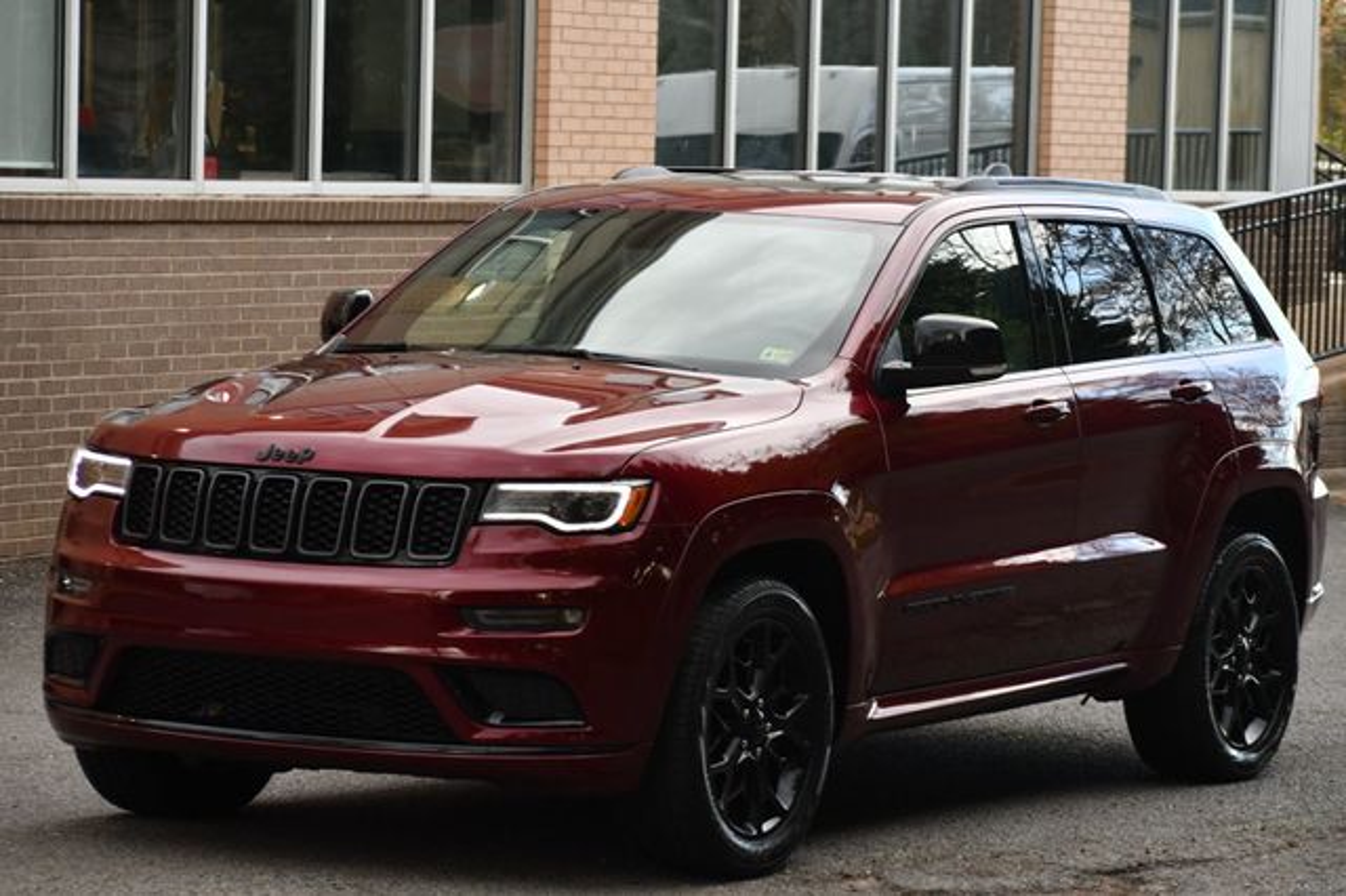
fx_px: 5045
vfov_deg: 10.1
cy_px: 448
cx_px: 673
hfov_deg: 15.2
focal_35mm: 135
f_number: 4.8
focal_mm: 90
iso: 400
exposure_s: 1/250
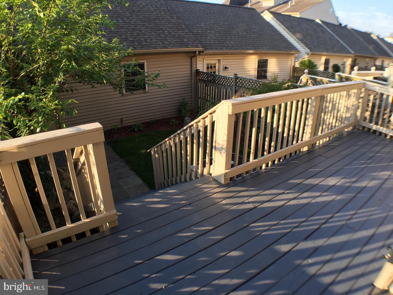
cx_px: 196
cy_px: 148
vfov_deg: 48.2
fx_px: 329
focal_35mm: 29
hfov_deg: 61.7
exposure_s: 1/169
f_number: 2.2
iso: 25
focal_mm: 4.15
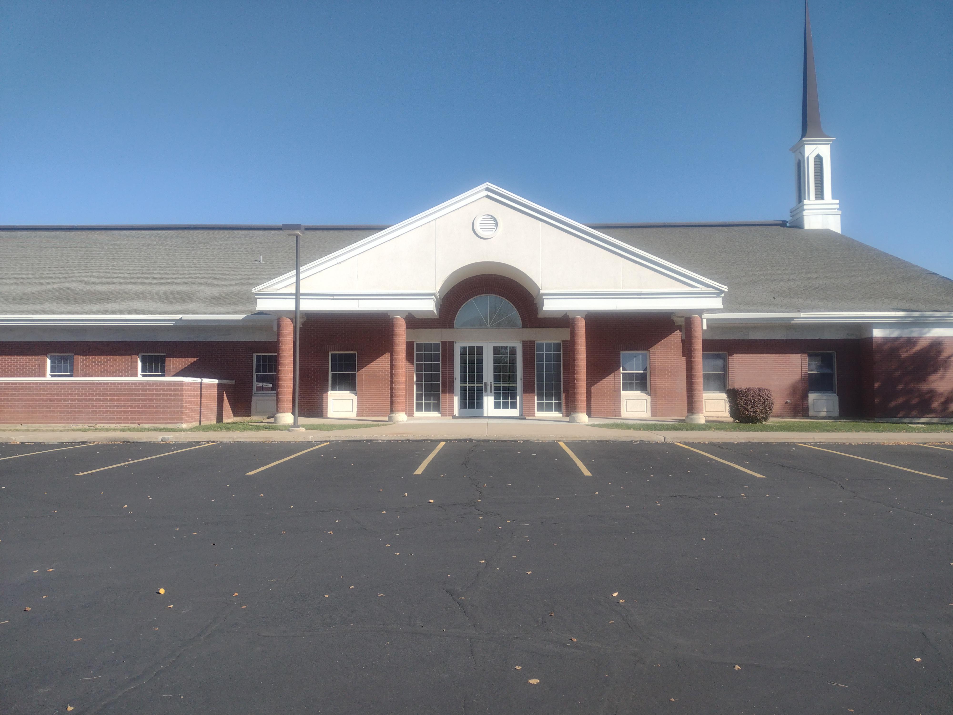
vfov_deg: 51.4
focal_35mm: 27
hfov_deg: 65.3
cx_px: 476
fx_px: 743
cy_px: 358
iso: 100
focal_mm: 4.71
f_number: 1.7
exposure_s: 1/2094
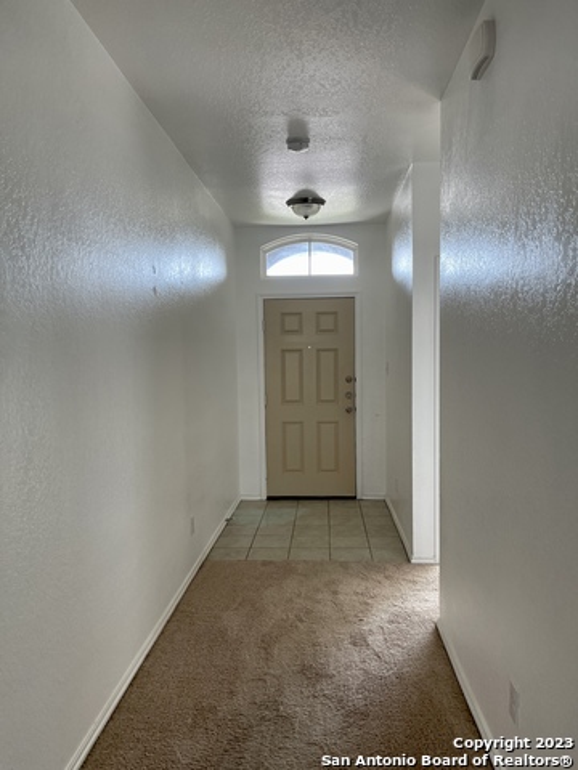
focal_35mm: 26
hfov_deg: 53.1
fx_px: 579
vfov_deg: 67.3
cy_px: 385
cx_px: 289
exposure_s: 1/121
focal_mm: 5.1
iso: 80
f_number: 1.6
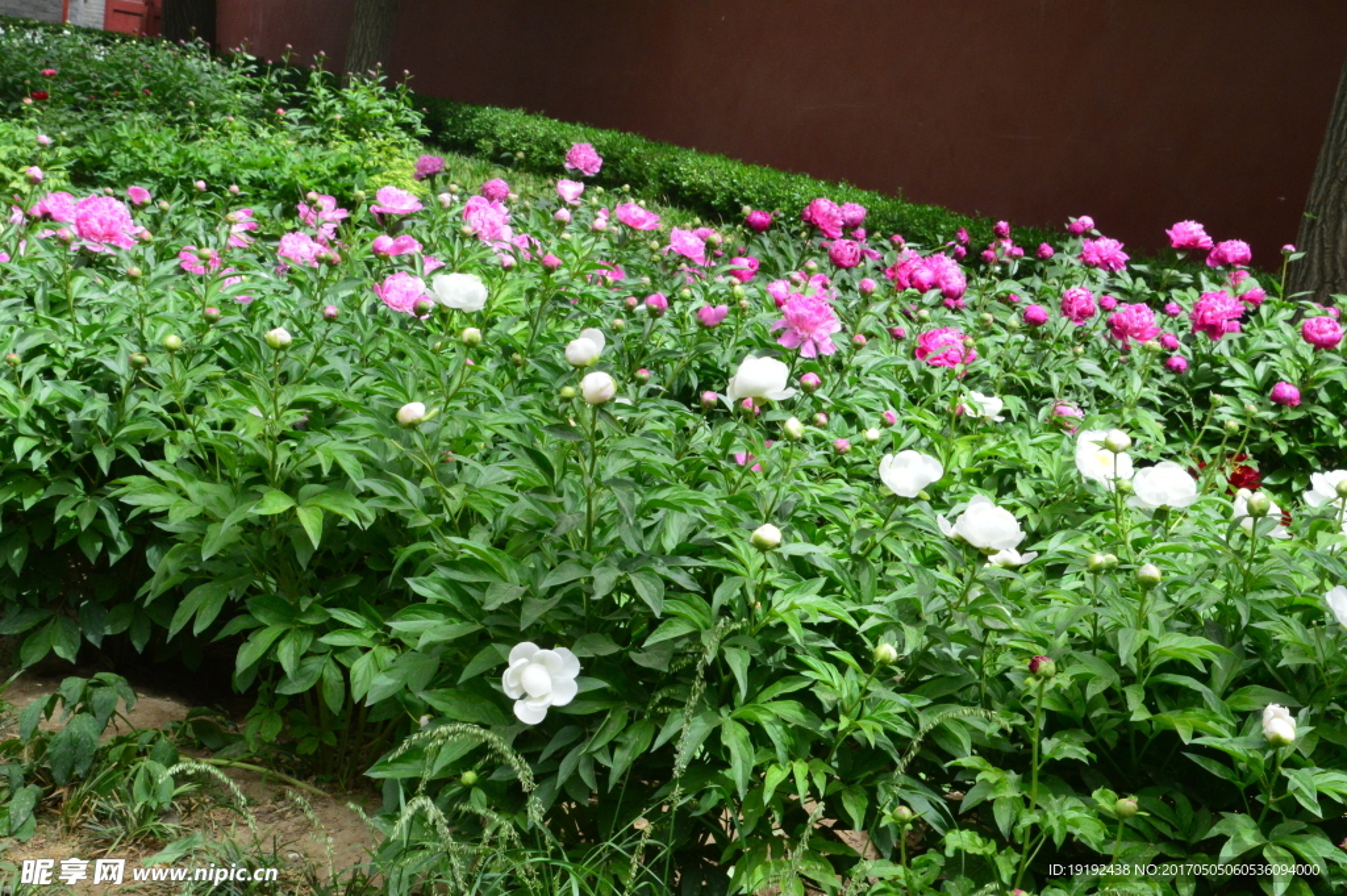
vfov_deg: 20.6
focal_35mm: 66
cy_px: 448
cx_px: 674
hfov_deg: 30.5
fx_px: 2467
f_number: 20
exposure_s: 1/250
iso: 1600
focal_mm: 44
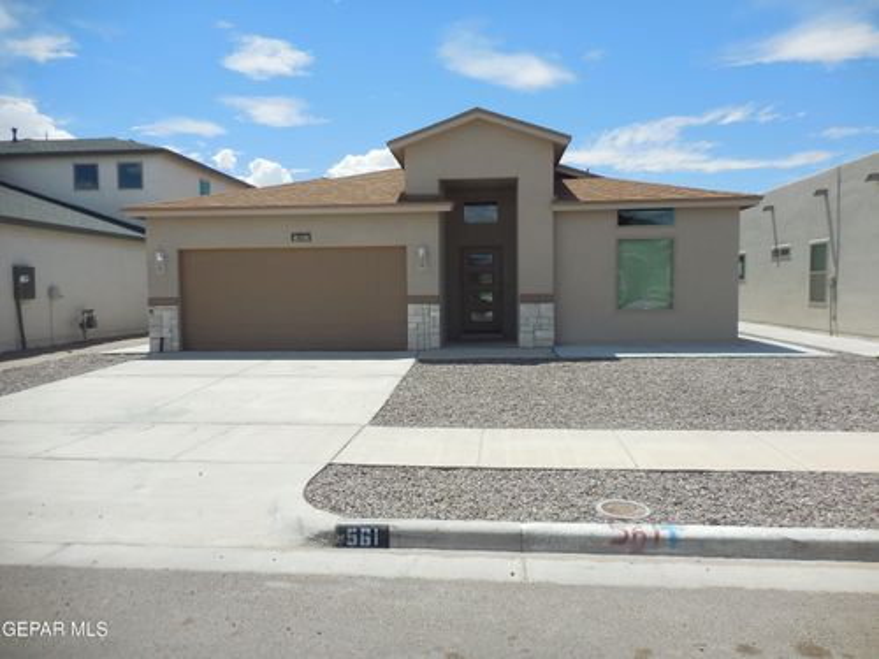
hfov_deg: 69.4
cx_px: 440
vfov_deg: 54.9
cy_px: 330
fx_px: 635
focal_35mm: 25
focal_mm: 4.5
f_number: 10.5
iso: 125
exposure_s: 1/200
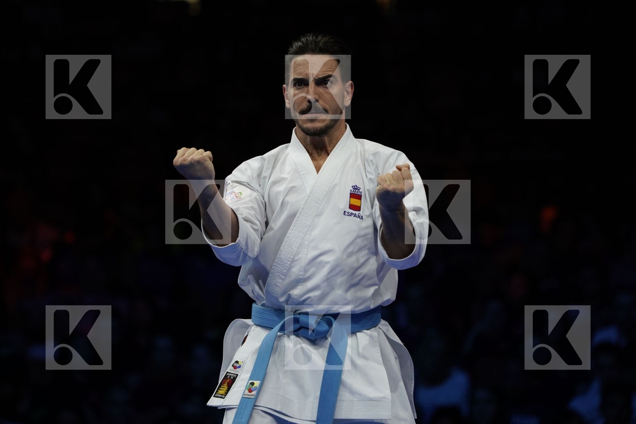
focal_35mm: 300
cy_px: 212
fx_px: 5300
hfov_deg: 6.9
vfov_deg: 4.6
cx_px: 318
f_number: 5.6
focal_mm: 300
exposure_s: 1/500
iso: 1000
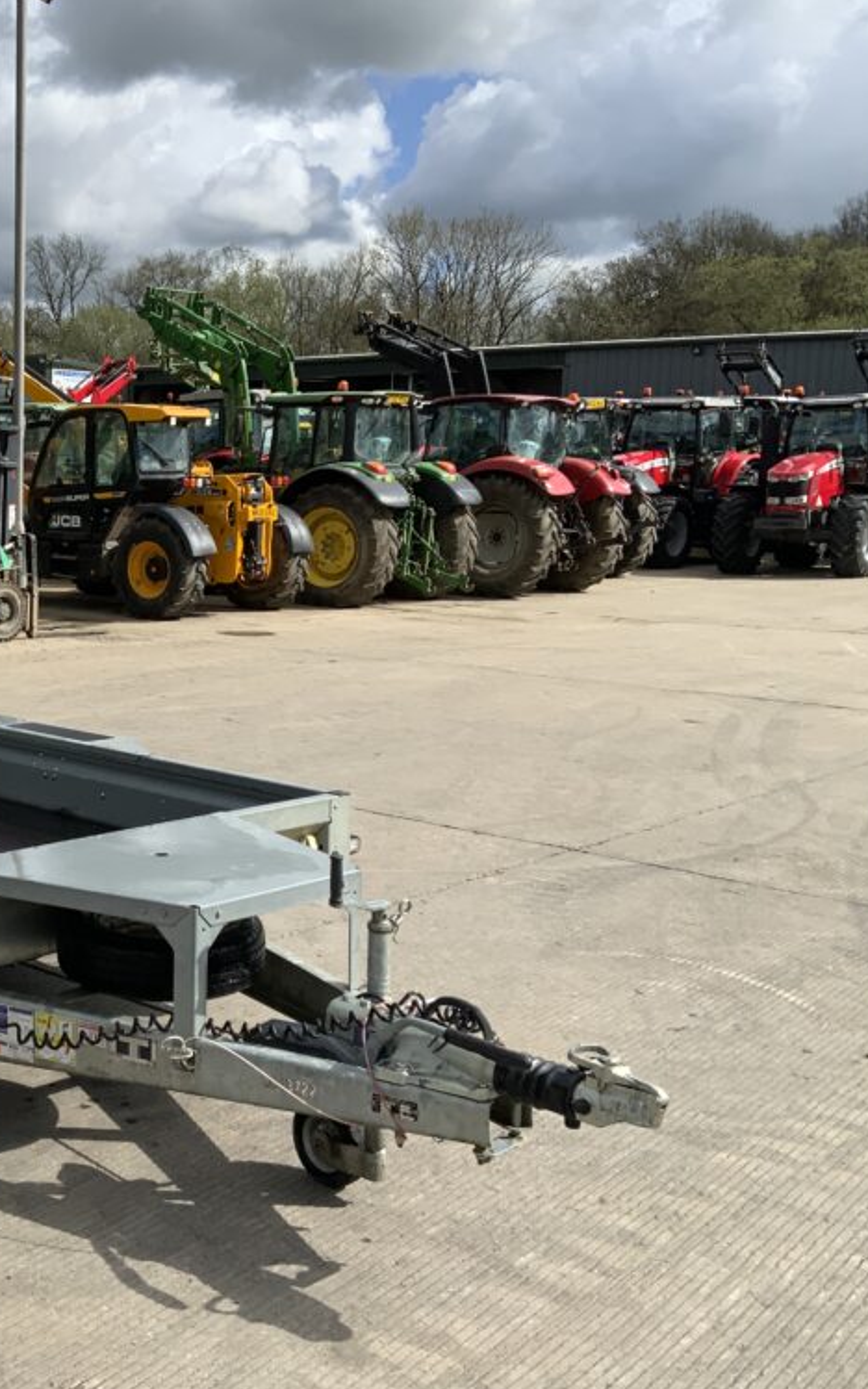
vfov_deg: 47.2
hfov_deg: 28.9
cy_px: 707
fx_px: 1590
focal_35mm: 42
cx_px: 32
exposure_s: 1/1984
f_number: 1.8
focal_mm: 3
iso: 20
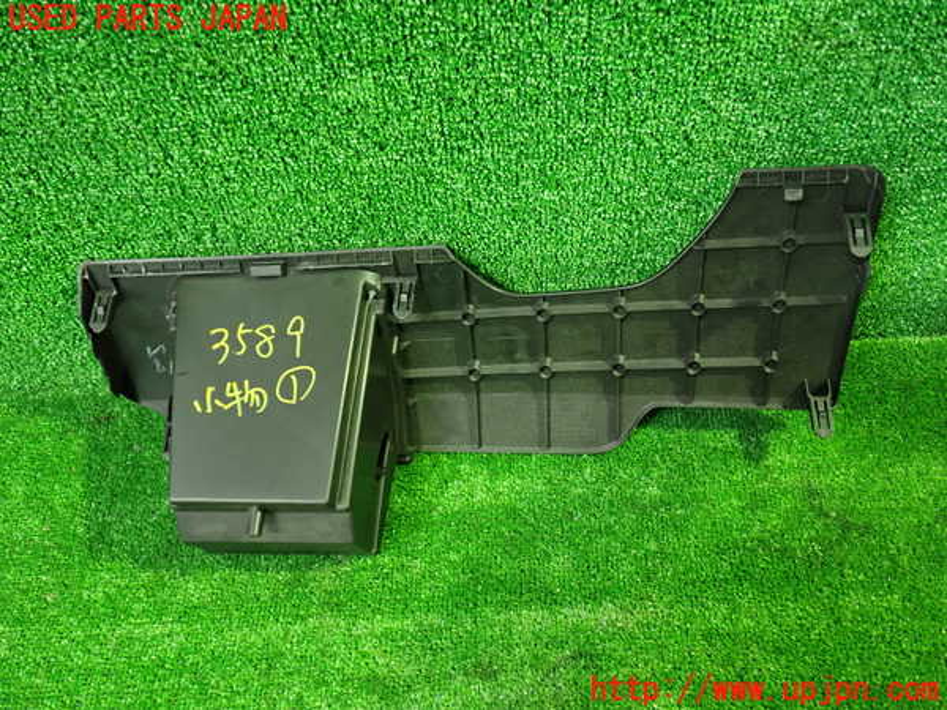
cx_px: 474
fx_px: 821
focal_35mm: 30
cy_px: 355
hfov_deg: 60.0
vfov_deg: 46.8
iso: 800
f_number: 2.3
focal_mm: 5.4
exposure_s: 1/25
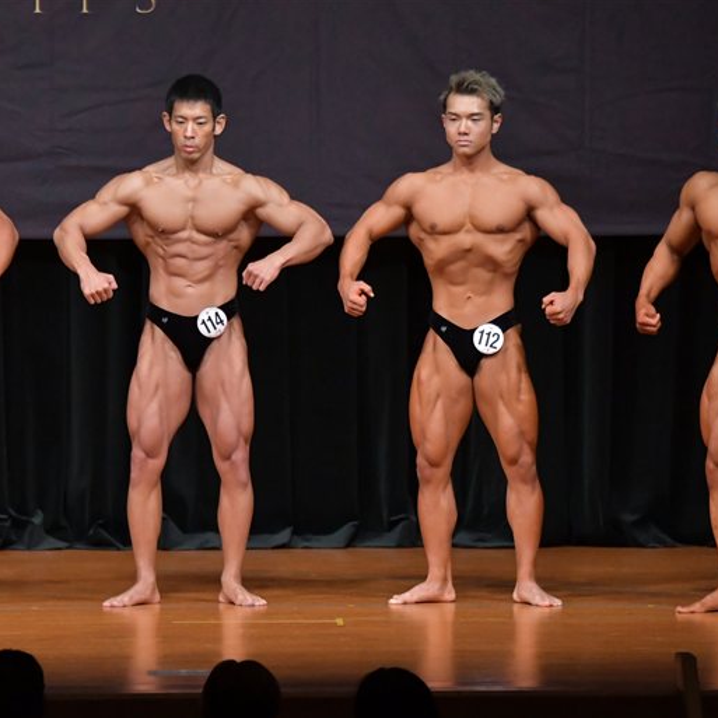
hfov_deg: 5.7
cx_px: 429
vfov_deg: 5.7
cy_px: 360
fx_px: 7228
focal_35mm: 308
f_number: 5.6
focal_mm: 160
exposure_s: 1/400
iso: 5000
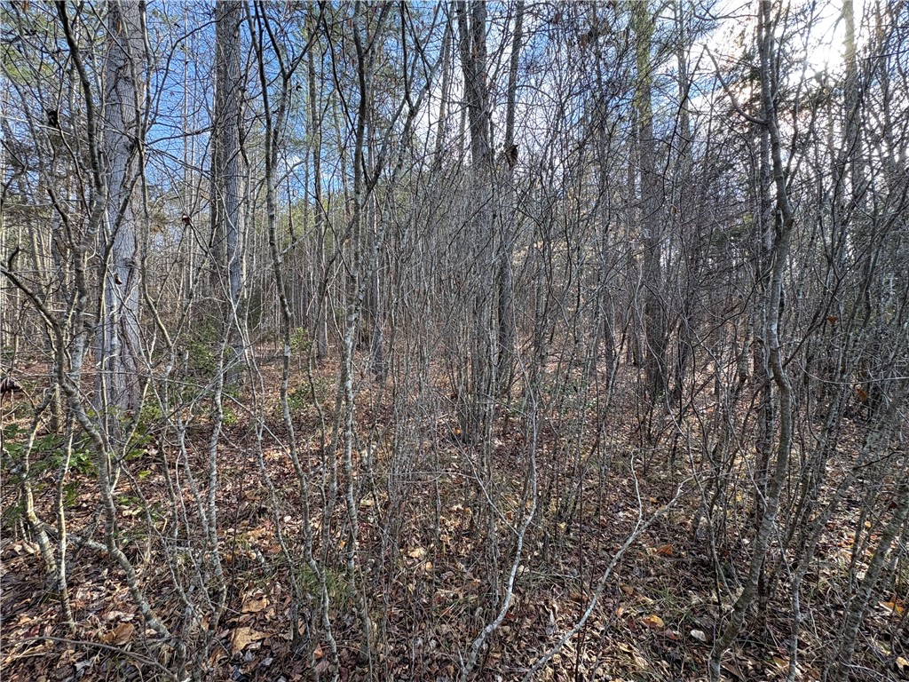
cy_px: 341
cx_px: 454
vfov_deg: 85.7
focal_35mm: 14
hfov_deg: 102.1
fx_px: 368
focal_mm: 2.22
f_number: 2.2
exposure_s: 1/99
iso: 40
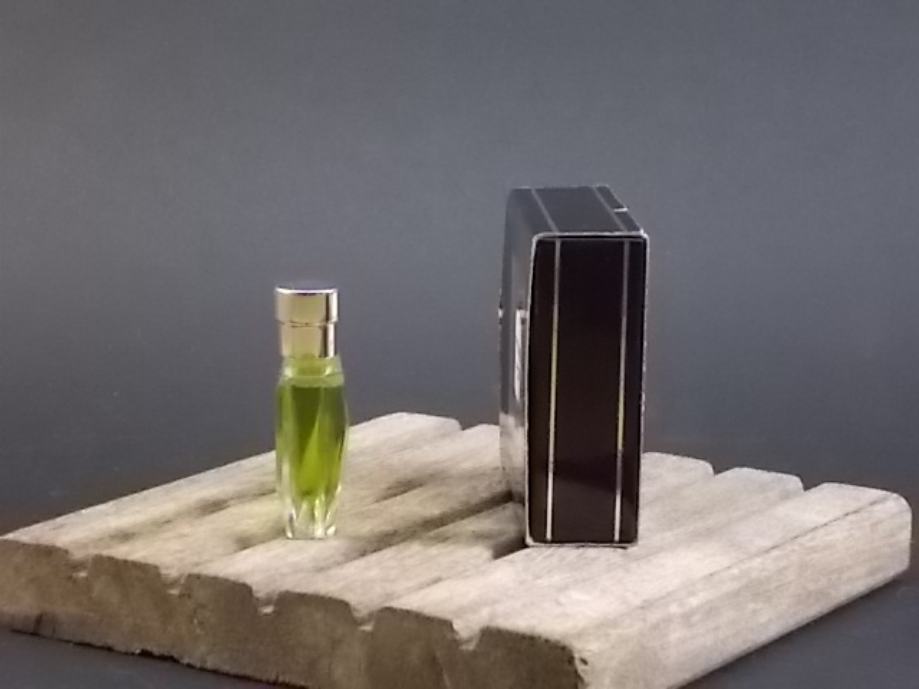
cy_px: 344
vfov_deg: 13.1
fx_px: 3000
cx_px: 460
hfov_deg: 17.4
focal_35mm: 113
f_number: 6
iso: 800
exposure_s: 1/50
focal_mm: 20.1
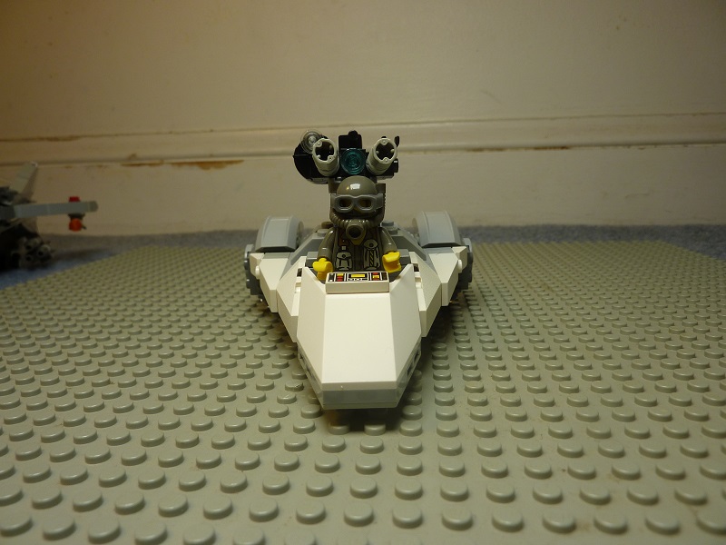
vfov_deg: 54.9
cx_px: 363
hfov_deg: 69.4
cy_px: 272
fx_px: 524
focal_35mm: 25
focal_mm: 4.1
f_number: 3.3
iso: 80
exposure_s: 1/80
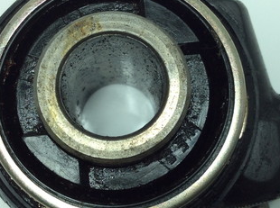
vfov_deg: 23.6
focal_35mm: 62
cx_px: 153
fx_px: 500
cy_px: 107
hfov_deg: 31.2
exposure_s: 1/312
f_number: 2.4
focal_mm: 3.3
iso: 32
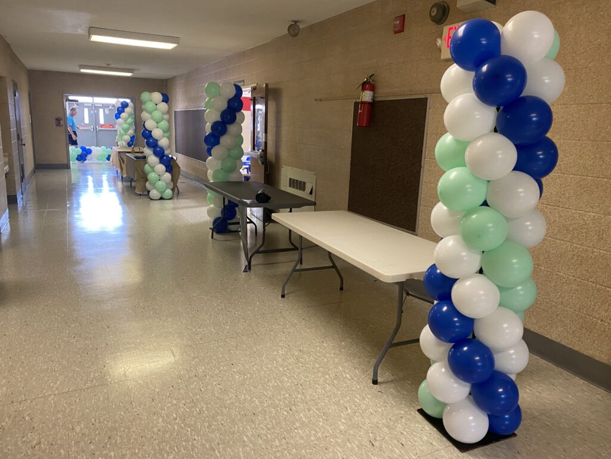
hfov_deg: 67.3
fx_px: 459
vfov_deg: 53.1
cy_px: 230
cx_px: 306
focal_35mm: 26
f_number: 1.8
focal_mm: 4.25
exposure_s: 1/60
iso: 200
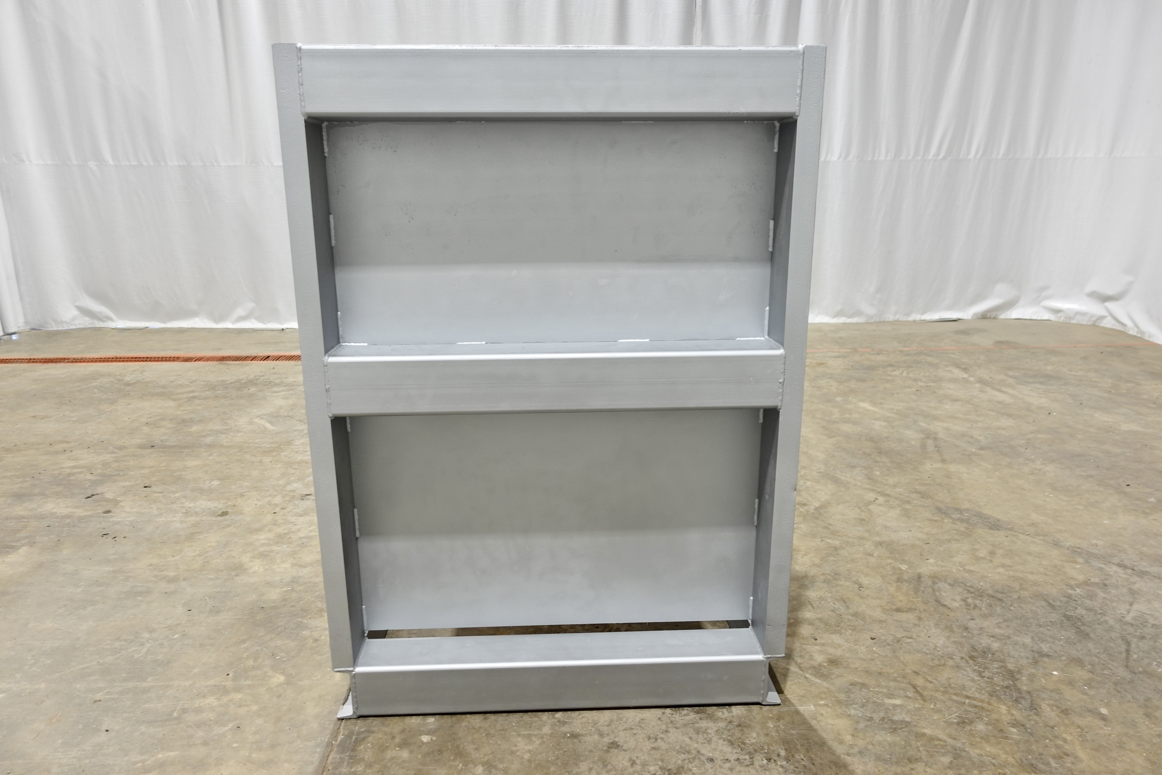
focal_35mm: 24
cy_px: 388
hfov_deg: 73.7
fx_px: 775
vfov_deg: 53.1
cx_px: 581
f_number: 2
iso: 125
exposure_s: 1/30
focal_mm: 9.4
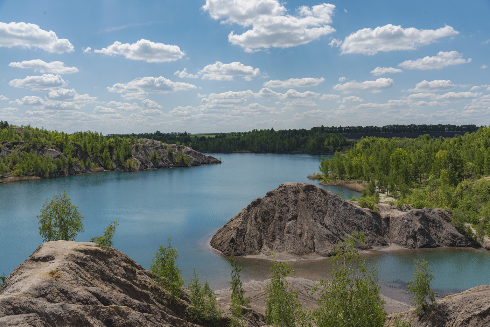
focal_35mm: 31
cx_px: 245
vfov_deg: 42.4
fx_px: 422
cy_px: 164
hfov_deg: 60.3
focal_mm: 31
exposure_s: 1/800
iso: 250
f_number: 10
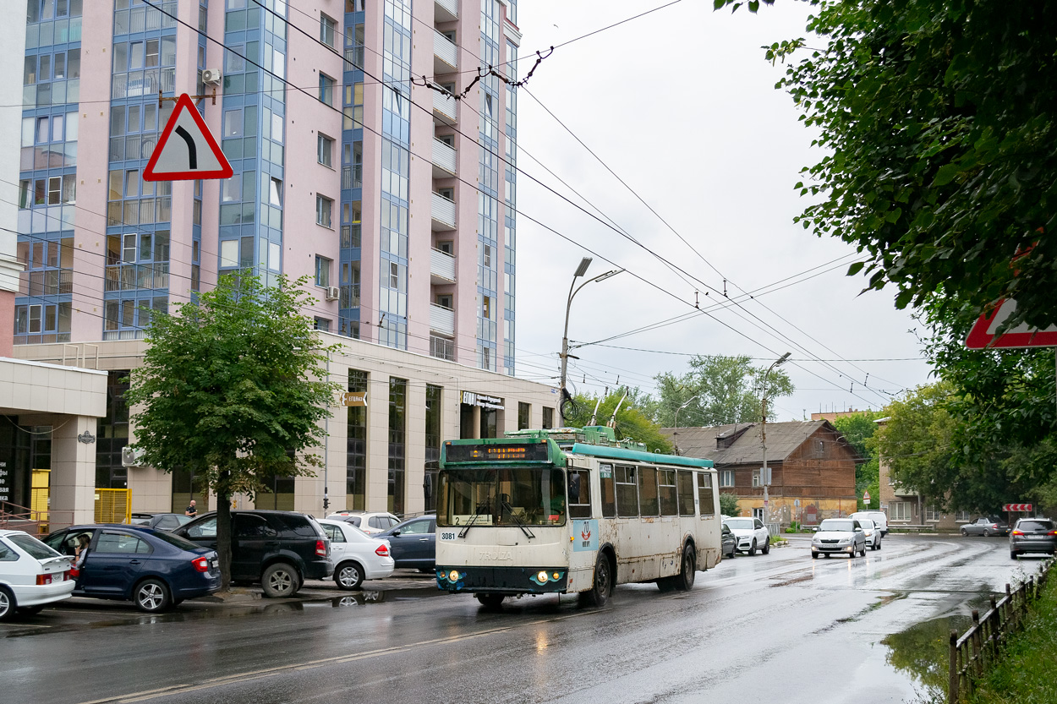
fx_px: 1321
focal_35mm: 45
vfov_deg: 29.9
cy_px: 352
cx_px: 528
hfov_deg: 43.6
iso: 140
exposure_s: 1/250
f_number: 5.6
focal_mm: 30
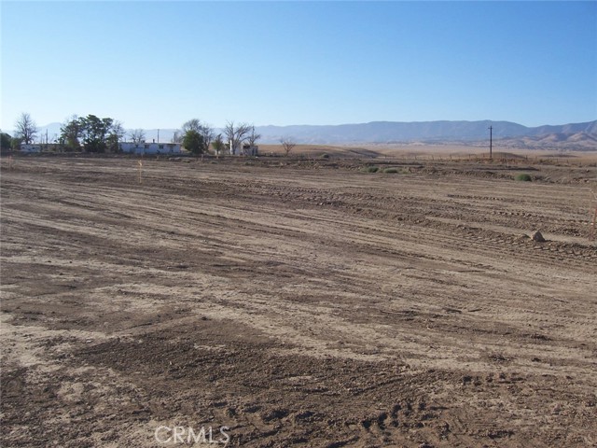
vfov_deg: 39.7
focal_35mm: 36
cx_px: 298
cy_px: 224
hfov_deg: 51.4
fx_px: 621
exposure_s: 1/500
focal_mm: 6.2
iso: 80
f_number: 4.5
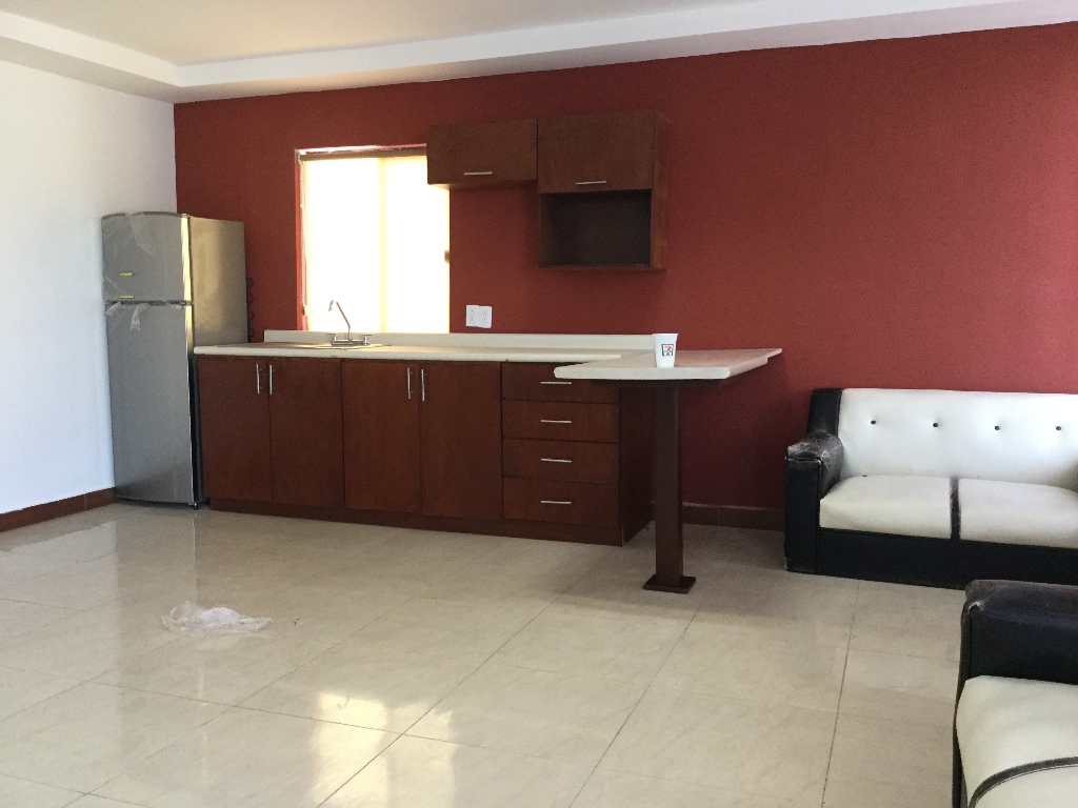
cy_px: 404
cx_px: 539
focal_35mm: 31
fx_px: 965
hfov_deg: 58.4
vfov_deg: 45.4
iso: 125
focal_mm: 3.3
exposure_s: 1/30
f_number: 2.4
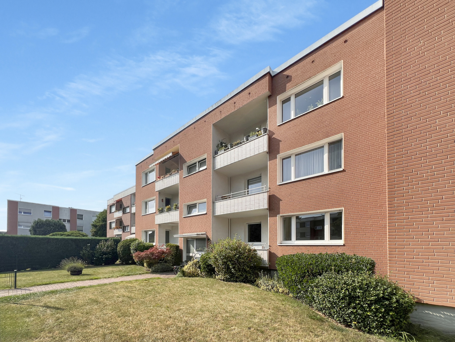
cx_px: 228
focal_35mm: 13
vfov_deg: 89.9
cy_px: 171
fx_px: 171
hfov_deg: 106.2
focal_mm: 1.57
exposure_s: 1/1143
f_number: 1.8
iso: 32
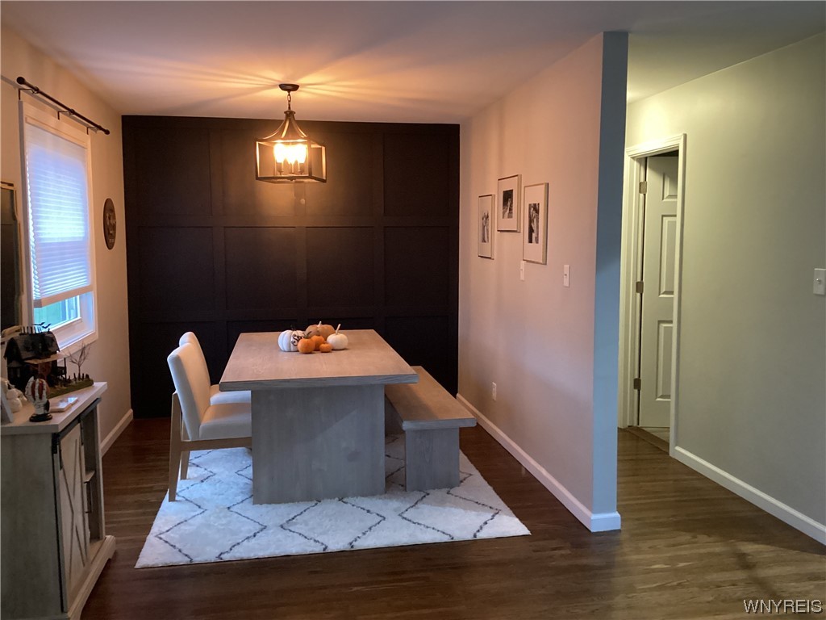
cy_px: 310
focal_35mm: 31
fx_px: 740
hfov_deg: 58.4
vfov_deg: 45.4
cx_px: 413
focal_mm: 3.3
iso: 500
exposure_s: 1/30
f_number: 2.4
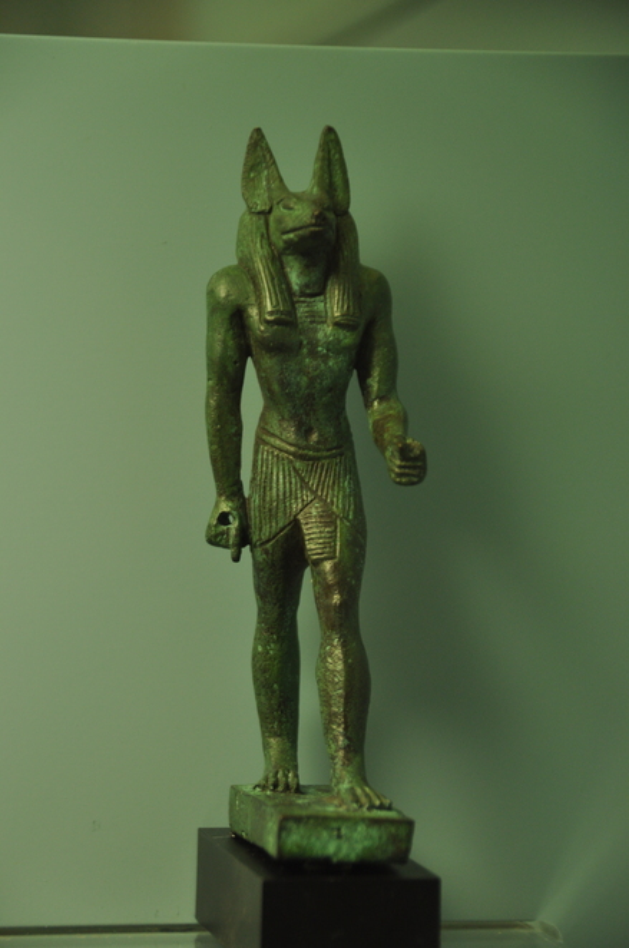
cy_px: 474
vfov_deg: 12.3
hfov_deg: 8.1
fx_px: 4419
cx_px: 314
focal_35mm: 168
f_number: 5.3
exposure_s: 1/15
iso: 500
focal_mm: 112
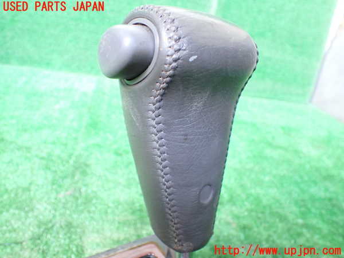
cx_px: 172
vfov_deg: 46.8
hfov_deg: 60.0
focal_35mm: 30
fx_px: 298
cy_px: 129
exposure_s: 1/40
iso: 800
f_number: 2.3
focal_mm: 5.4
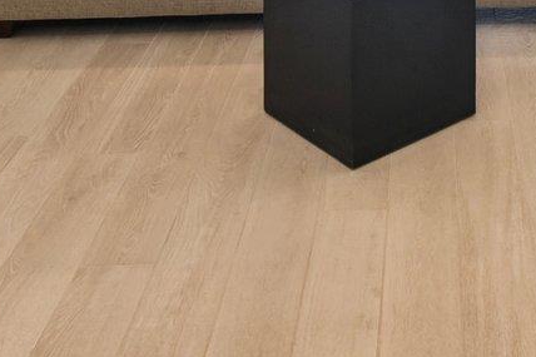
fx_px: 997
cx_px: 465
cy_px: -369
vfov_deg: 15.7
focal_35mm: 67
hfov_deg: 29.1
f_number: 8
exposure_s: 1/15
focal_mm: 14
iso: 140
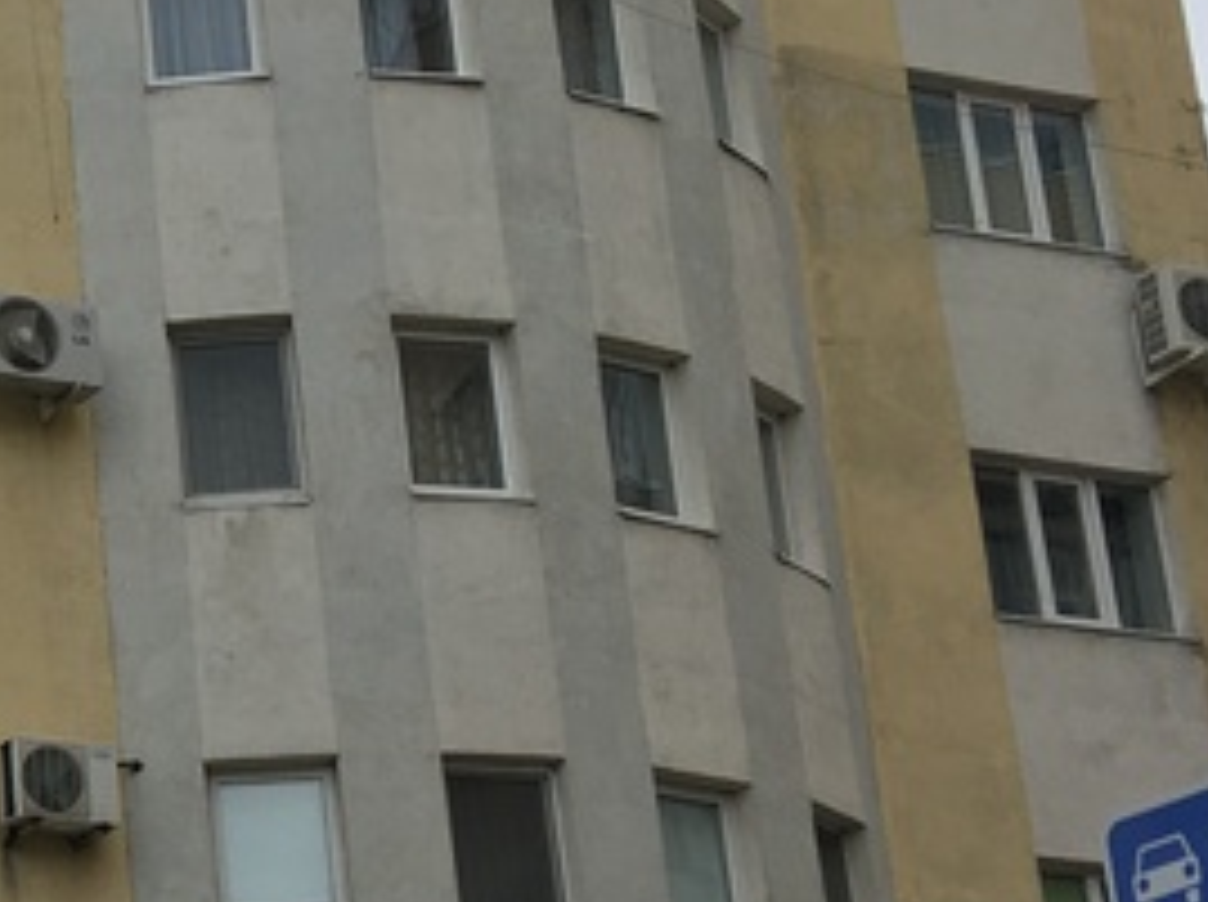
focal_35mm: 108
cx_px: -566
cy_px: 633
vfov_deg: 13.6
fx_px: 3764
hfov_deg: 16.7
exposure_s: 1/718
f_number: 2.2
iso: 25
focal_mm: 4.15
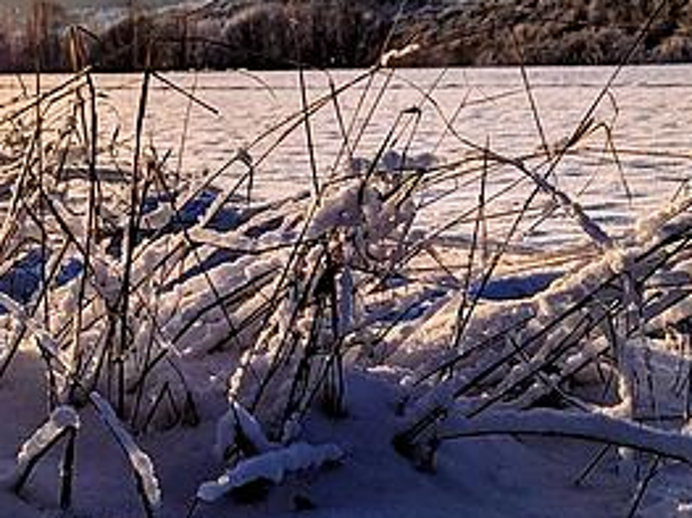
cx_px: 226
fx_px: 1459
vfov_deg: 20.1
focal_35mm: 73
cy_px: 266
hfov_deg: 26.5
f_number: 1.85
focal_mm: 6.81
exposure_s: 1/5952
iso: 42
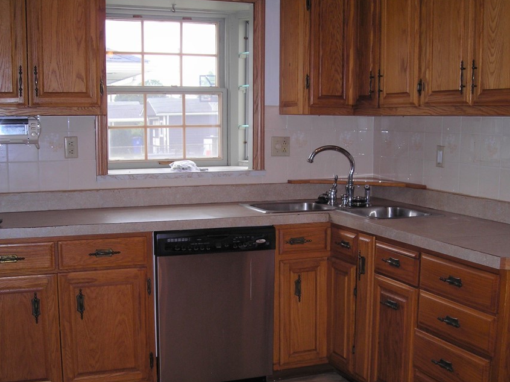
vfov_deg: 31.4
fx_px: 678
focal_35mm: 46
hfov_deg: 41.2
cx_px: 279
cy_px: 224
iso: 78
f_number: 3.2
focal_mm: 6.3
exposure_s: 1/60.1
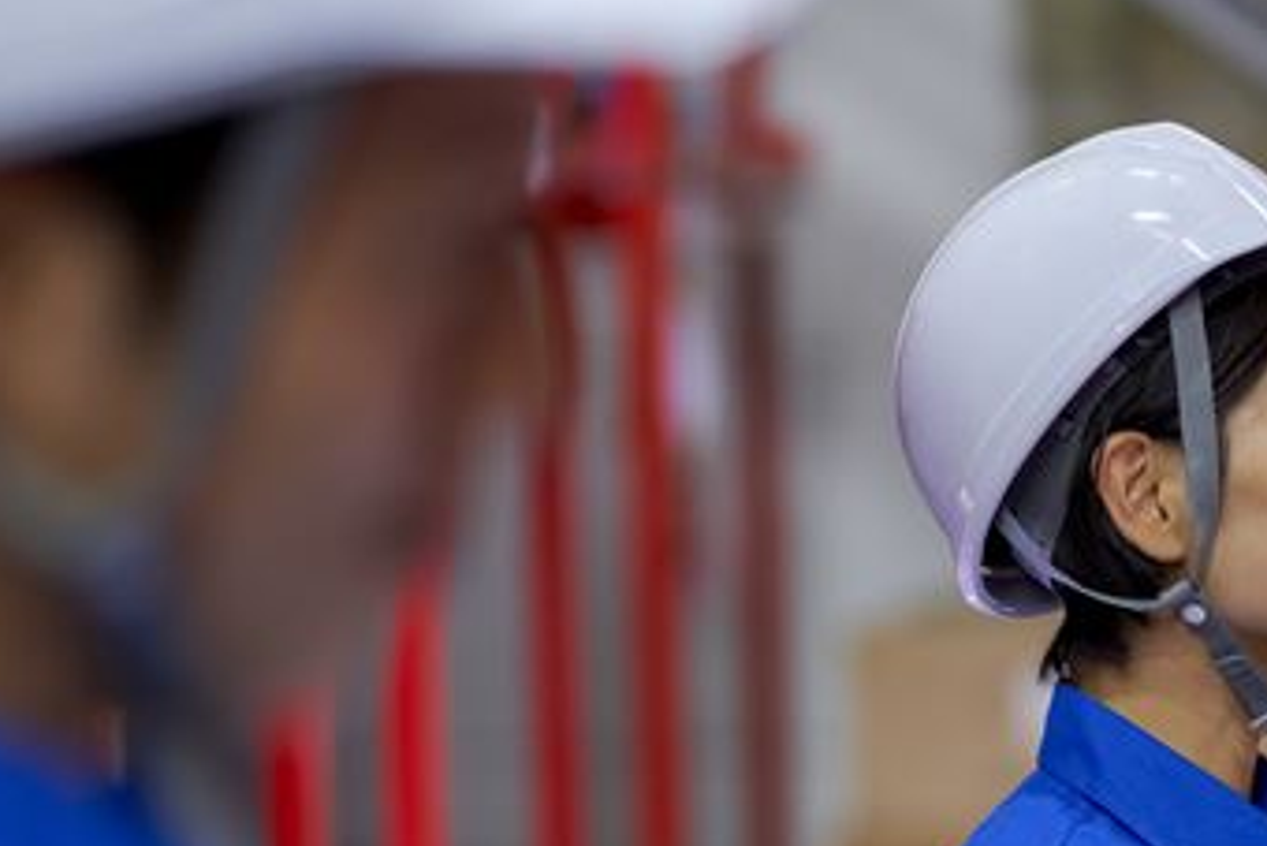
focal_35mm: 180
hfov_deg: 11.4
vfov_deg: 7.6
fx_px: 6337
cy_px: 745
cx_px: 961
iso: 500
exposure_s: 1/100
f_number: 1.8
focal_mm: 85
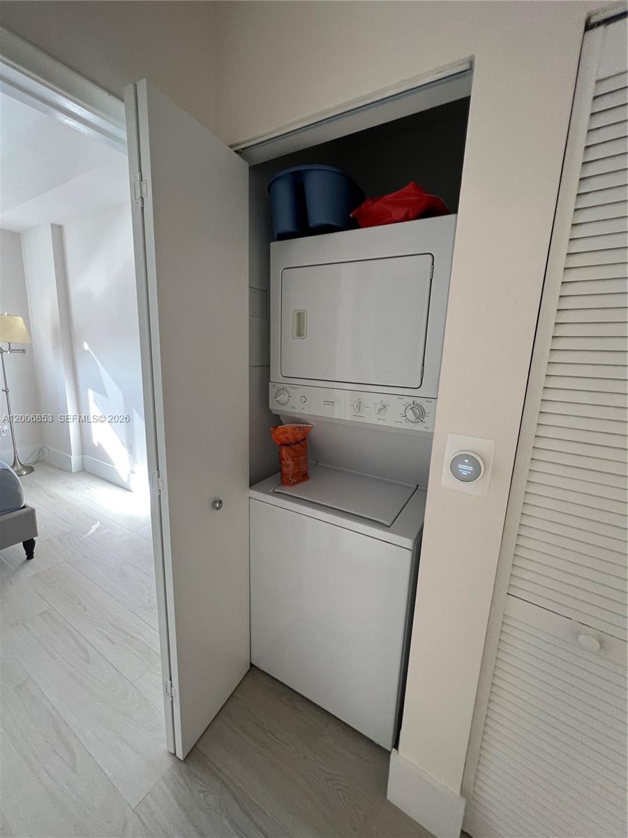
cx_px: 314
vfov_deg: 106.2
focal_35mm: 13
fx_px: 314
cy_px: 419
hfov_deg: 89.9
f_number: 1.8
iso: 160
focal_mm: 1.57
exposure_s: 1/60
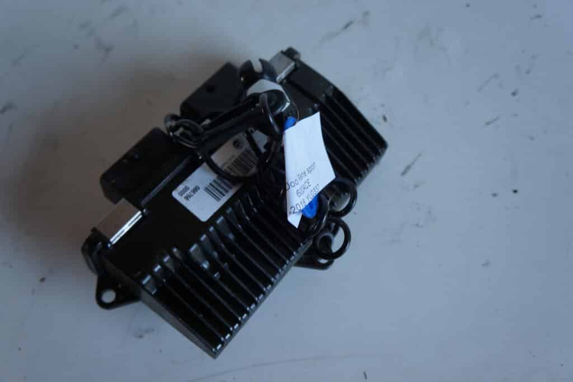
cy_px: 191
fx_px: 525
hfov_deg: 57.2
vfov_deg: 40.0
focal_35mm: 33
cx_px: 286
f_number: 4
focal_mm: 22
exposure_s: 1/60
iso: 250
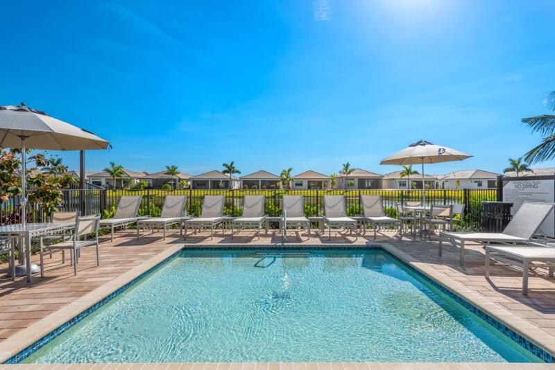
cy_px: 185
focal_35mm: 19
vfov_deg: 64.6
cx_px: 278
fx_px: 293
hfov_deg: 86.9
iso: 100
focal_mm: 19
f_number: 8
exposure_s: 1/1000
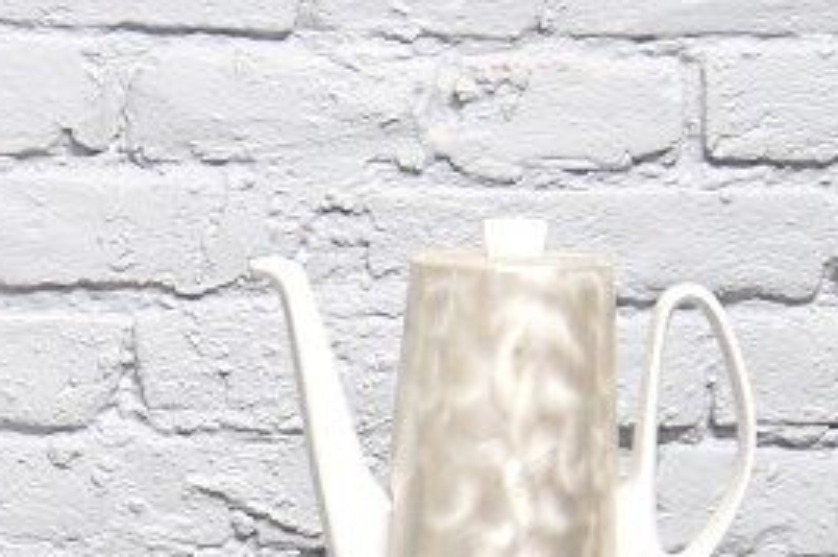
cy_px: 876
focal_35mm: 140
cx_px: -41
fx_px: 3255
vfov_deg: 9.5
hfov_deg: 14.4
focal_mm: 20
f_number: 4
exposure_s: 1/40
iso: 400
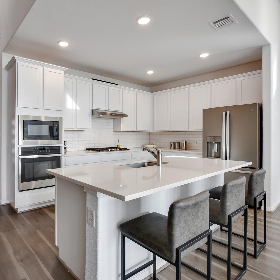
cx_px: 98
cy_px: 135
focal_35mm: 20
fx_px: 183
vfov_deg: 74.8
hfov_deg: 73.0
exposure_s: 1/40
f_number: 8
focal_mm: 10
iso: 200
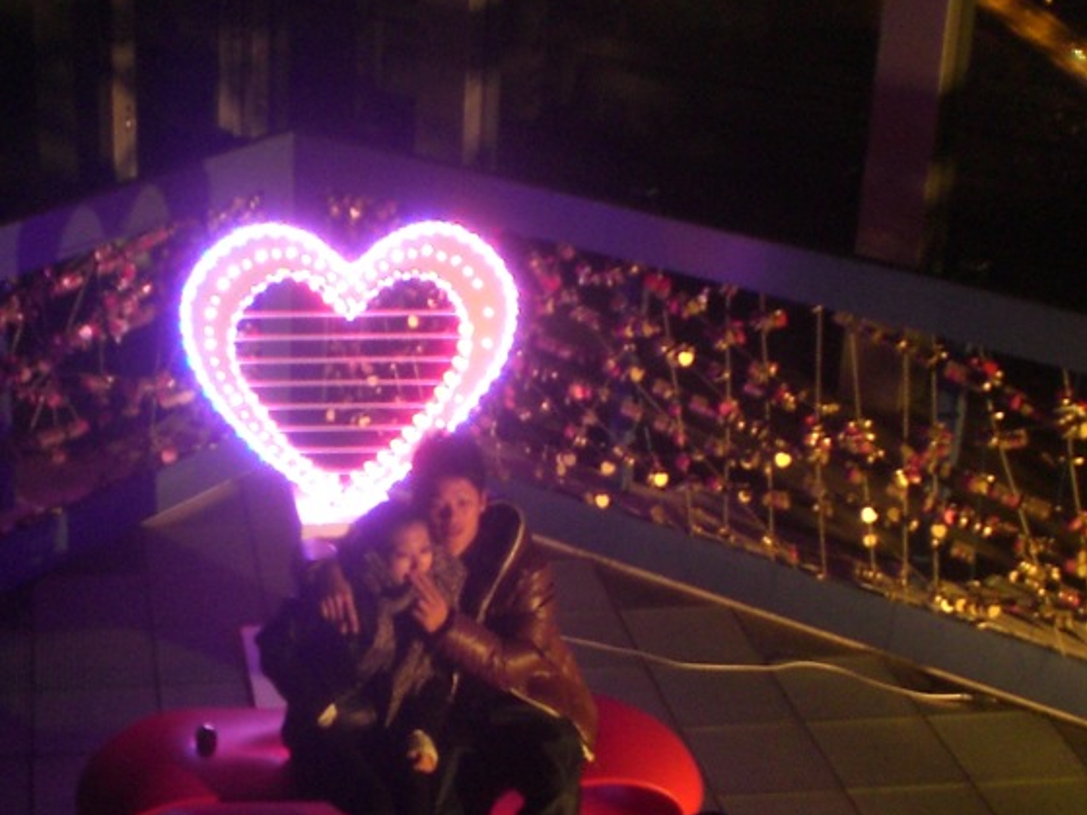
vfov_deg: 21.5
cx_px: 334
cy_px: 521
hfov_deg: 28.3
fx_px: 2135
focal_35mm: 68
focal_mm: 6.3
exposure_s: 1/2.5
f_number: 3.1
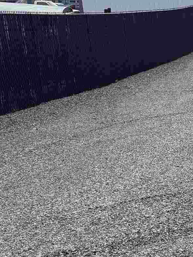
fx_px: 691
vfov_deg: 21.0
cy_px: 181
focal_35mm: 93
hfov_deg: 12.3
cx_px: 478
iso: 100
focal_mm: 6.76
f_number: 1.78
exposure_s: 1/796
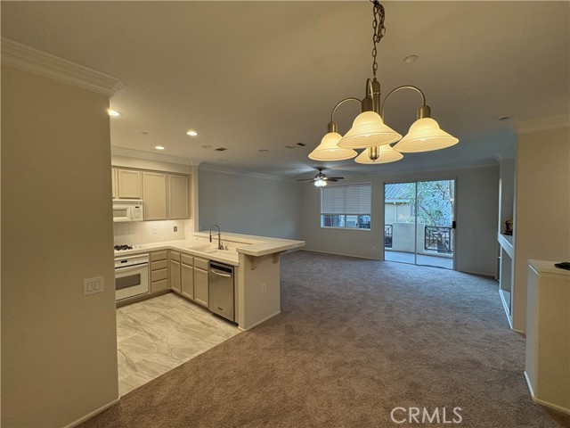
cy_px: 214
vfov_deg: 85.7
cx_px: 285
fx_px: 231
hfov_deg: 102.1
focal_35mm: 14
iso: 250
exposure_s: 1/120
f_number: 2.2
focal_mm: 2.22
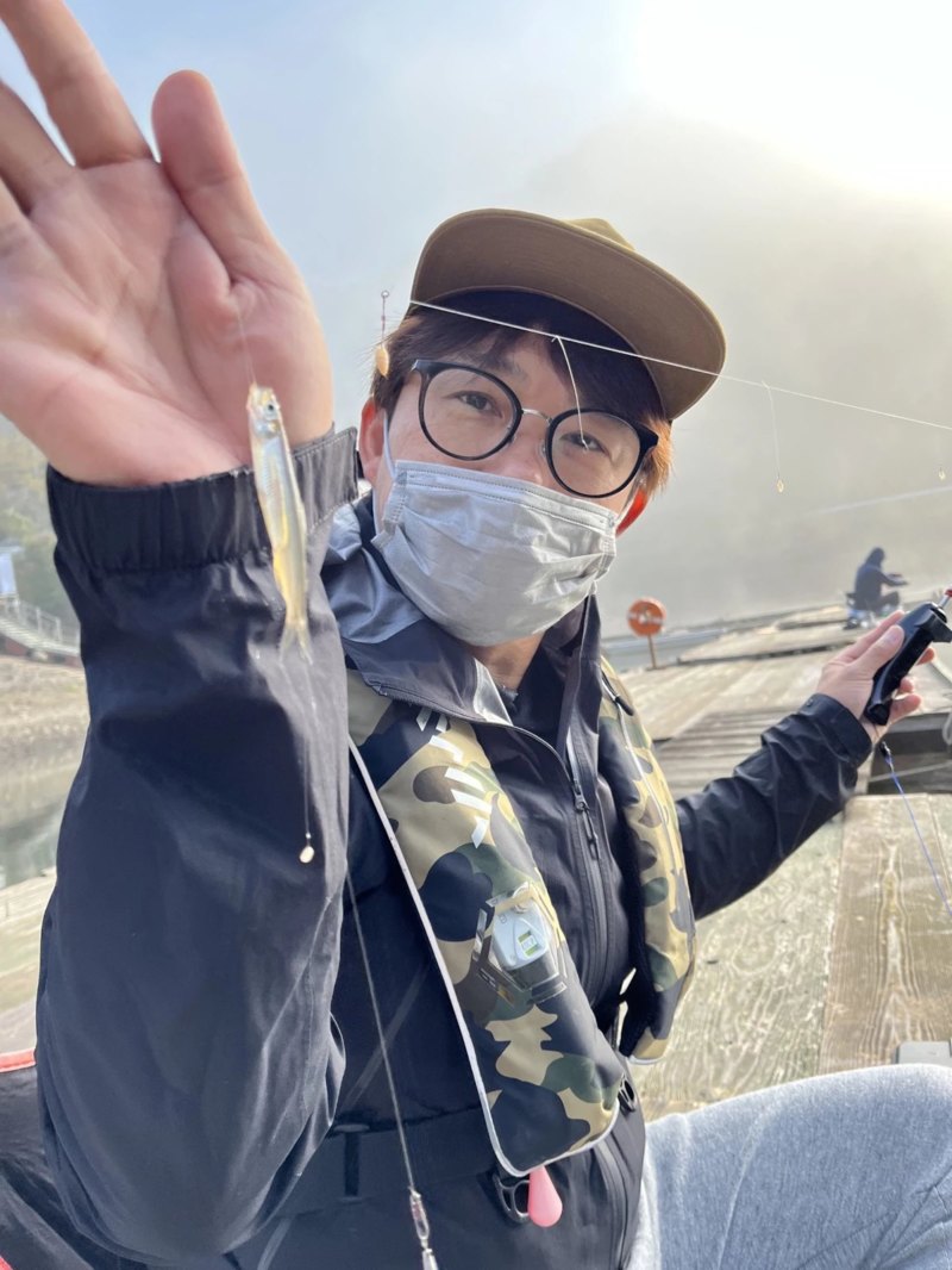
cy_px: 635
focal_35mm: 26
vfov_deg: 67.3
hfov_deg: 53.1
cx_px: 476
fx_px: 953
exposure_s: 1/787
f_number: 1.6
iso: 50
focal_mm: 5.1
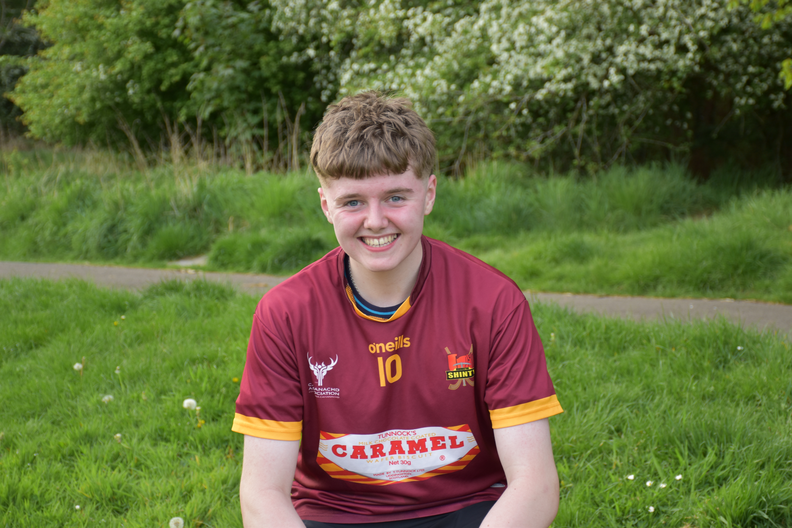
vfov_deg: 18.2
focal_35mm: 75
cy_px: 264
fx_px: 1650
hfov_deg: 27.0
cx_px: 396
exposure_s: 1/125
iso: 200
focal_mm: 50
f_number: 4.8
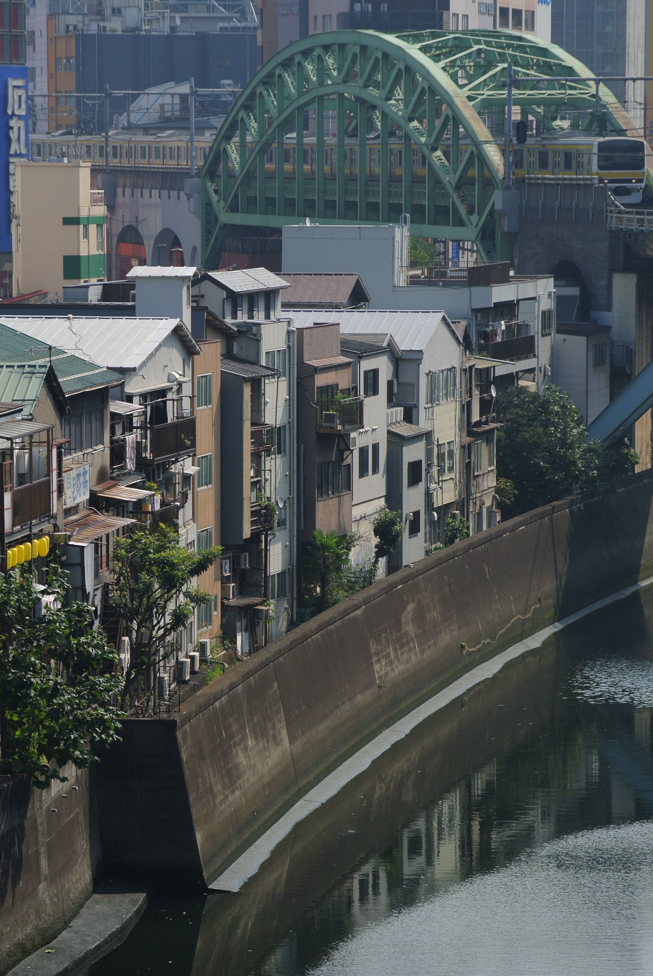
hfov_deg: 7.1
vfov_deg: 10.6
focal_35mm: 193
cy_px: 488
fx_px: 5236
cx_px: 326
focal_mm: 71.6
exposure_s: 1/1000
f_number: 4.8
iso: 100
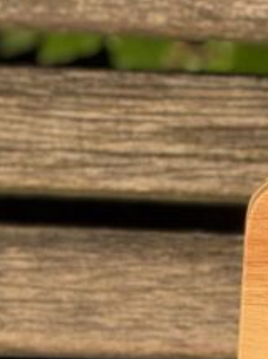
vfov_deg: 4.4
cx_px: 496
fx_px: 4644
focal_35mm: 449
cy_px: 364
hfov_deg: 3.3
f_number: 2.8
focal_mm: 15.66
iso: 50
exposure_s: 1/338
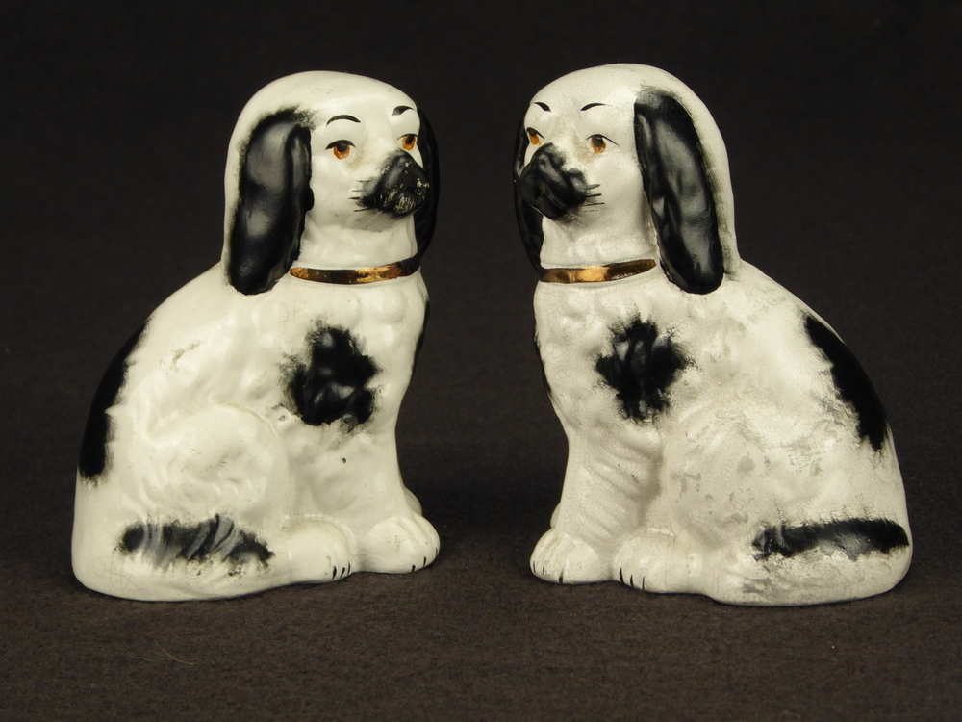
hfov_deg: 11.5
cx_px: 481
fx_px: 4780
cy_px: 361
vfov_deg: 8.6
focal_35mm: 172
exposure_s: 1/50
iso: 200
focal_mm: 30.9
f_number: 5.6
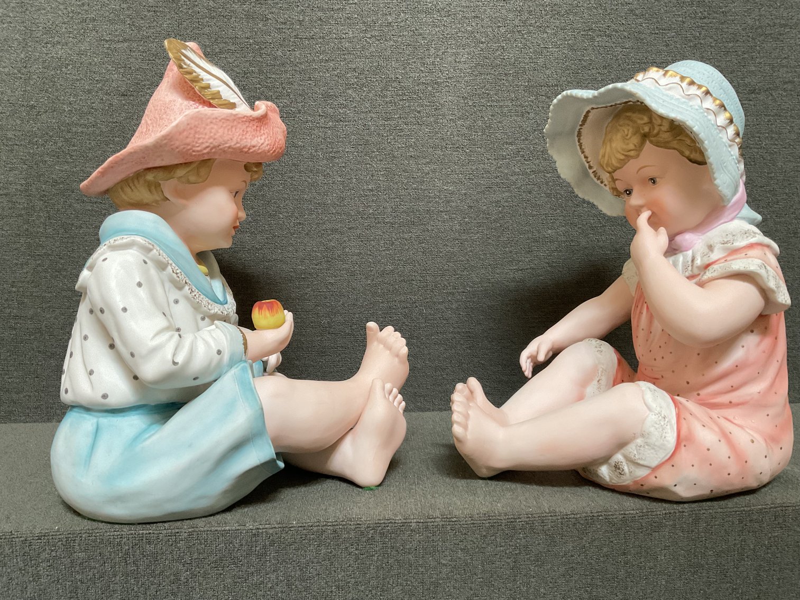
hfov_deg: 61.7
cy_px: 300
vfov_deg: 48.2
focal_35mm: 29
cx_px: 400
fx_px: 670
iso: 160
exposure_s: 1/60
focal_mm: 3
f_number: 1.8
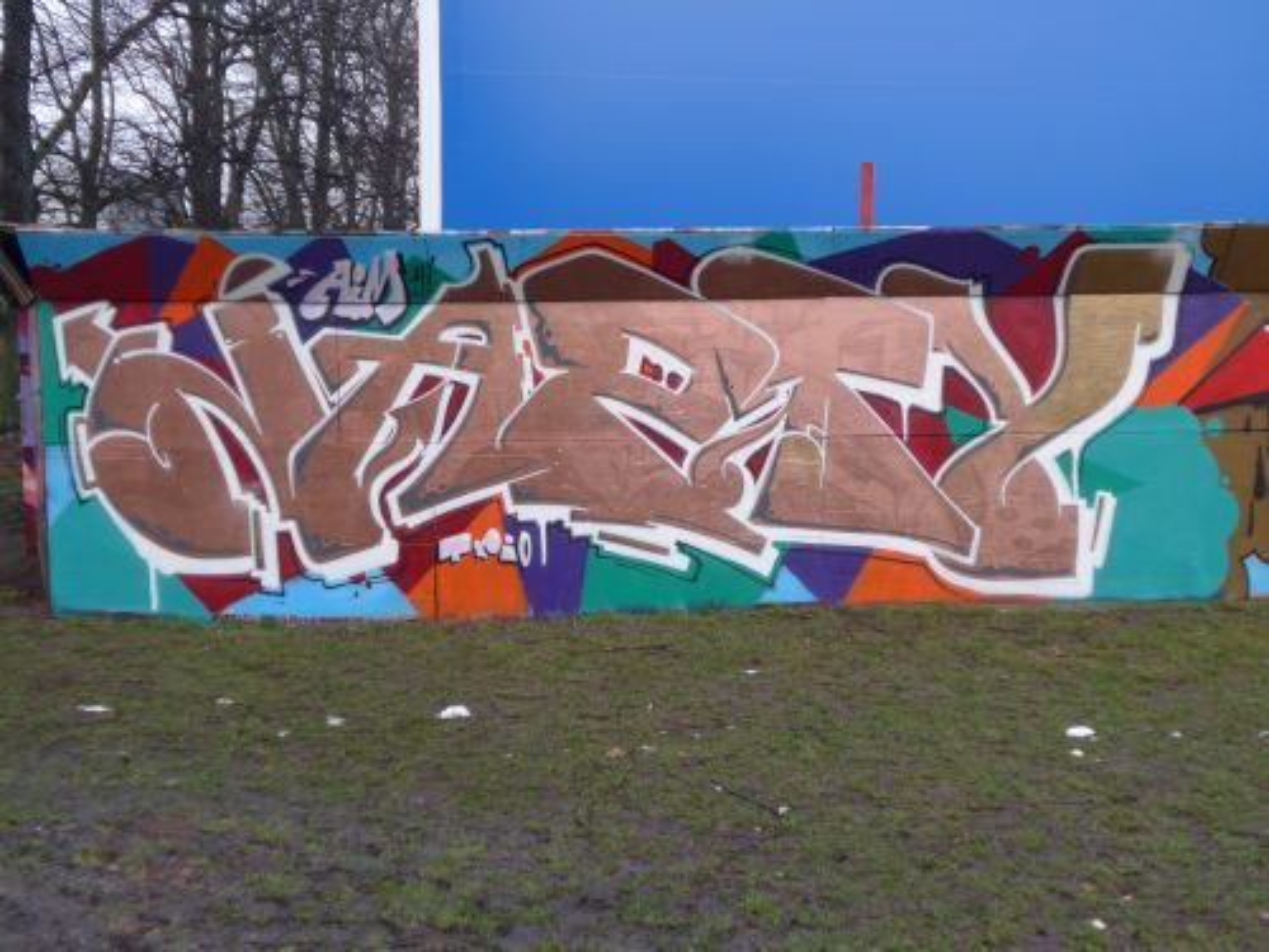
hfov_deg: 51.4
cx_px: 634
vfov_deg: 39.7
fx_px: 1320
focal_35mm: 36
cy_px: 476
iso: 80
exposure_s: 1/100
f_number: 2.4
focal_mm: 7.5
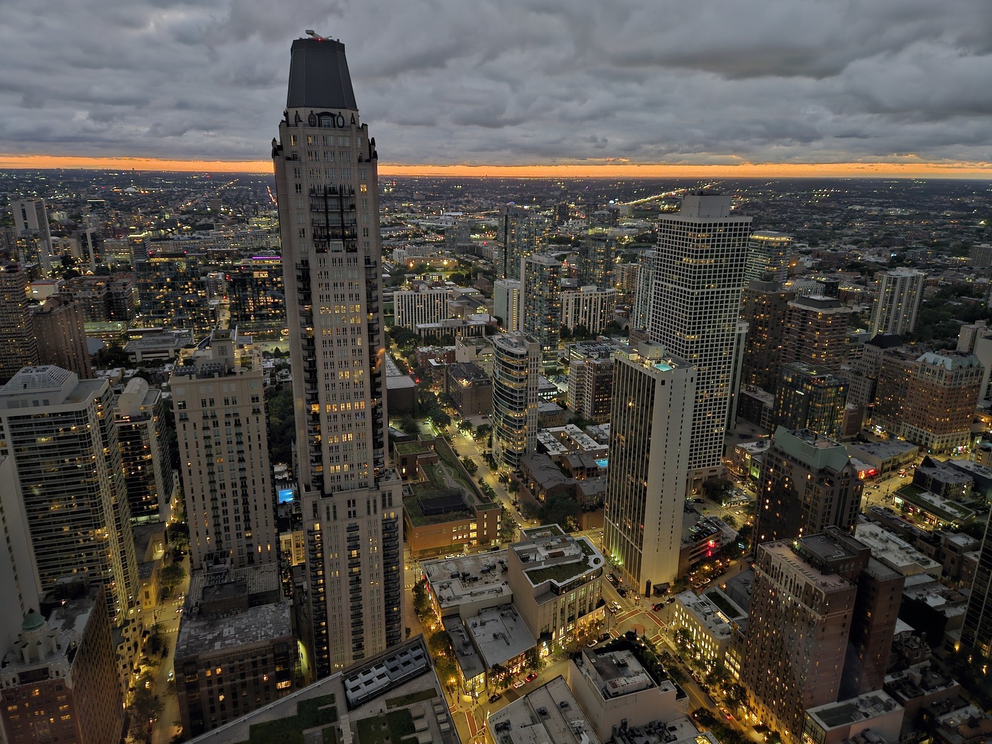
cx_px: 496
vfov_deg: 58.9
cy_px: 372
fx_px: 659
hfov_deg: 73.9
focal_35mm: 23
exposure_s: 1/15
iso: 800
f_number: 1.8
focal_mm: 5.4
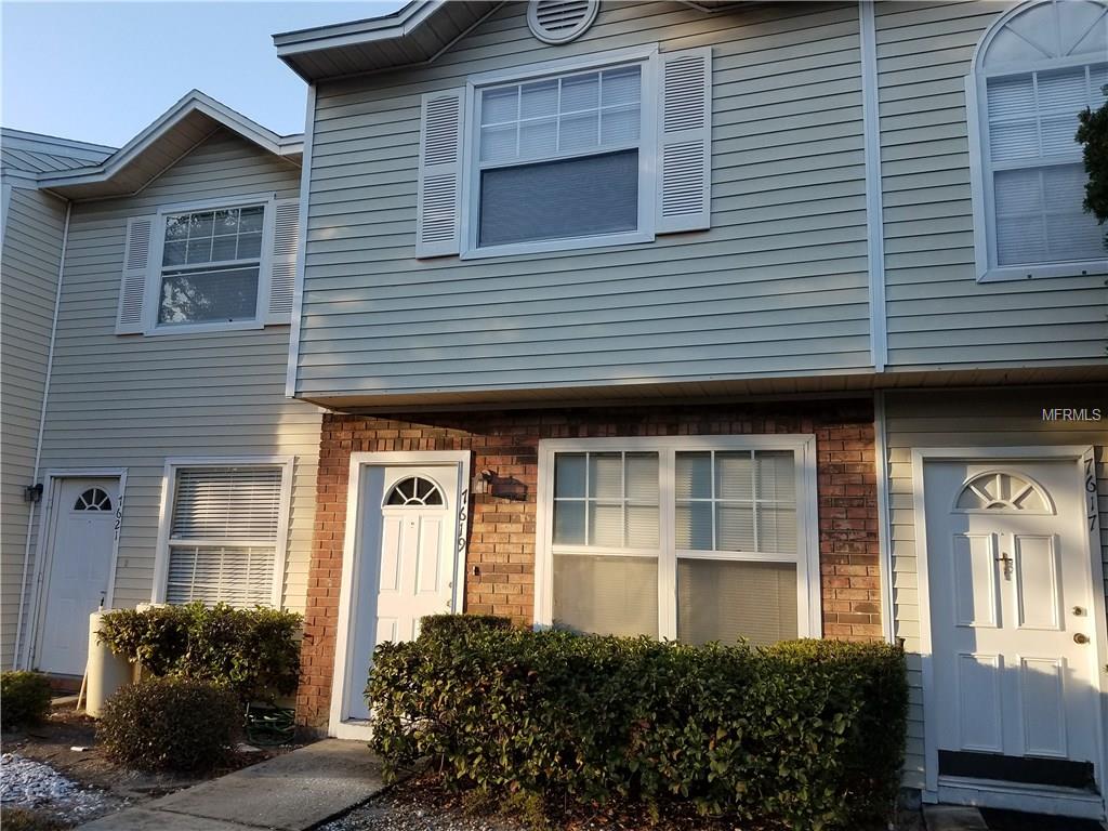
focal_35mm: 26
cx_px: 554
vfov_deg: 53.1
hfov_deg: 67.3
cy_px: 416
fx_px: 832
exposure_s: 1/393
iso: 40
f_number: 1.7
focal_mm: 4.2
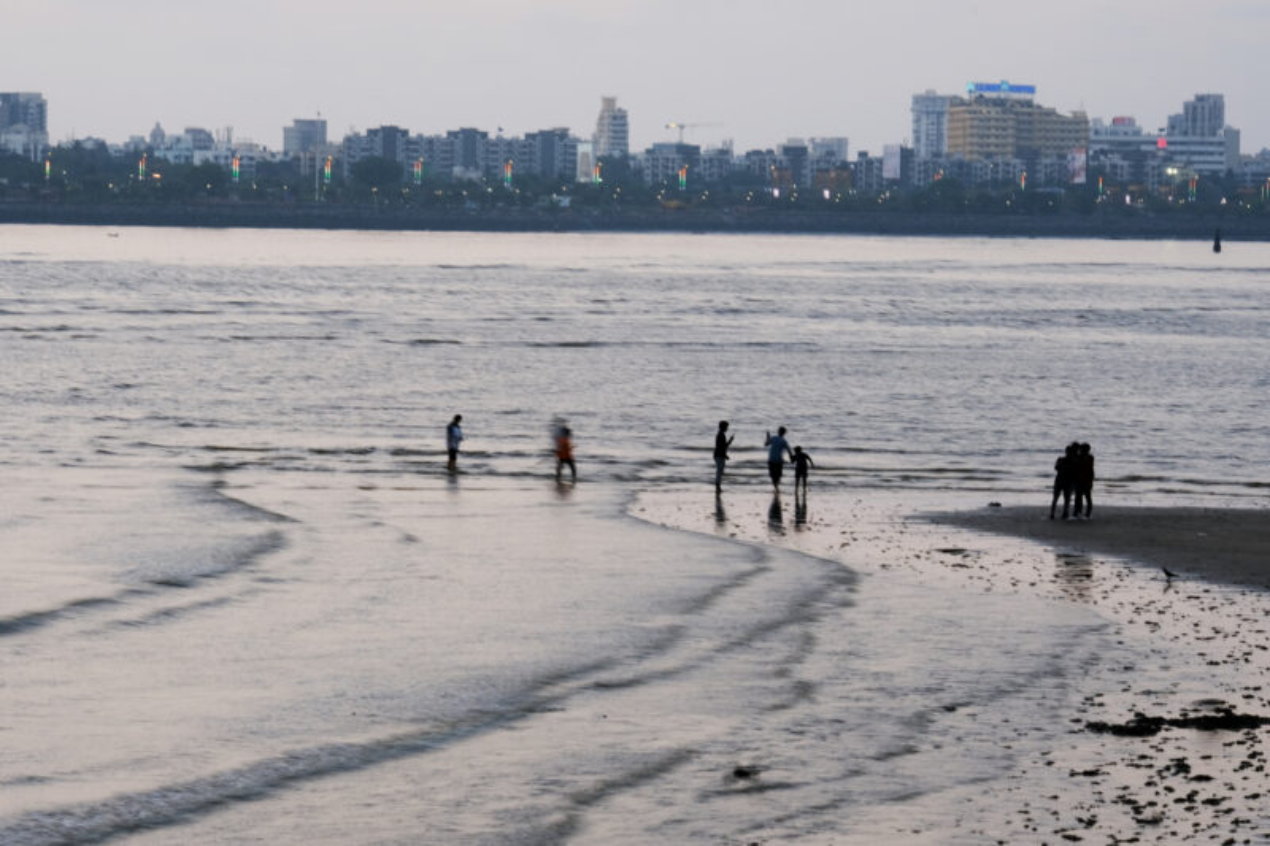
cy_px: 423
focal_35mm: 127
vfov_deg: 10.8
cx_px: 635
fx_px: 4479
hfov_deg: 16.1
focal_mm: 84.8
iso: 160
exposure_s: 1/4
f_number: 20
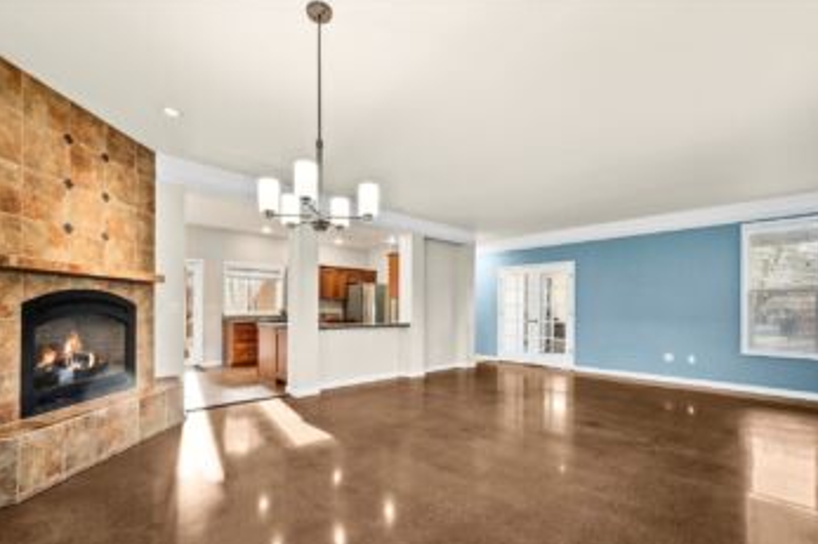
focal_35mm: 15
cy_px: 310
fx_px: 341
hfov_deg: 100.4
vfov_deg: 76.9
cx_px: 391
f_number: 7.1
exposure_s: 1/15
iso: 1000
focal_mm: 13
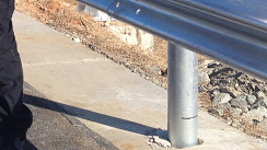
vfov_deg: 9.3
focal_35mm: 123
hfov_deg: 17.2
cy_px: -146
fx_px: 870
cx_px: 30
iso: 64
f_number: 2.4
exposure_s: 1/1577
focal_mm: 4.28
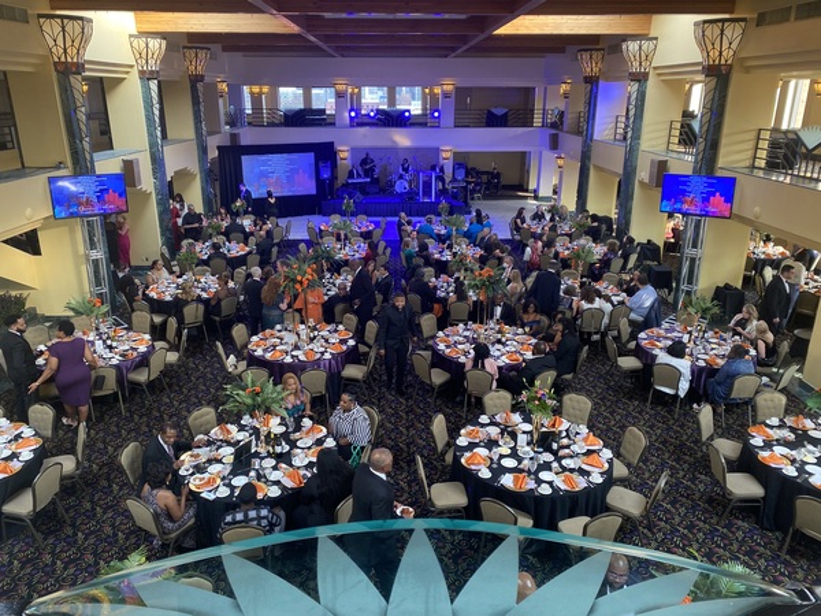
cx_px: 410
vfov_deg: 53.1
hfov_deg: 67.3
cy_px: 308
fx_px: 617
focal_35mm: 26
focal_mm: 4.25
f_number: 1.8
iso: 100
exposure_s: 1/60
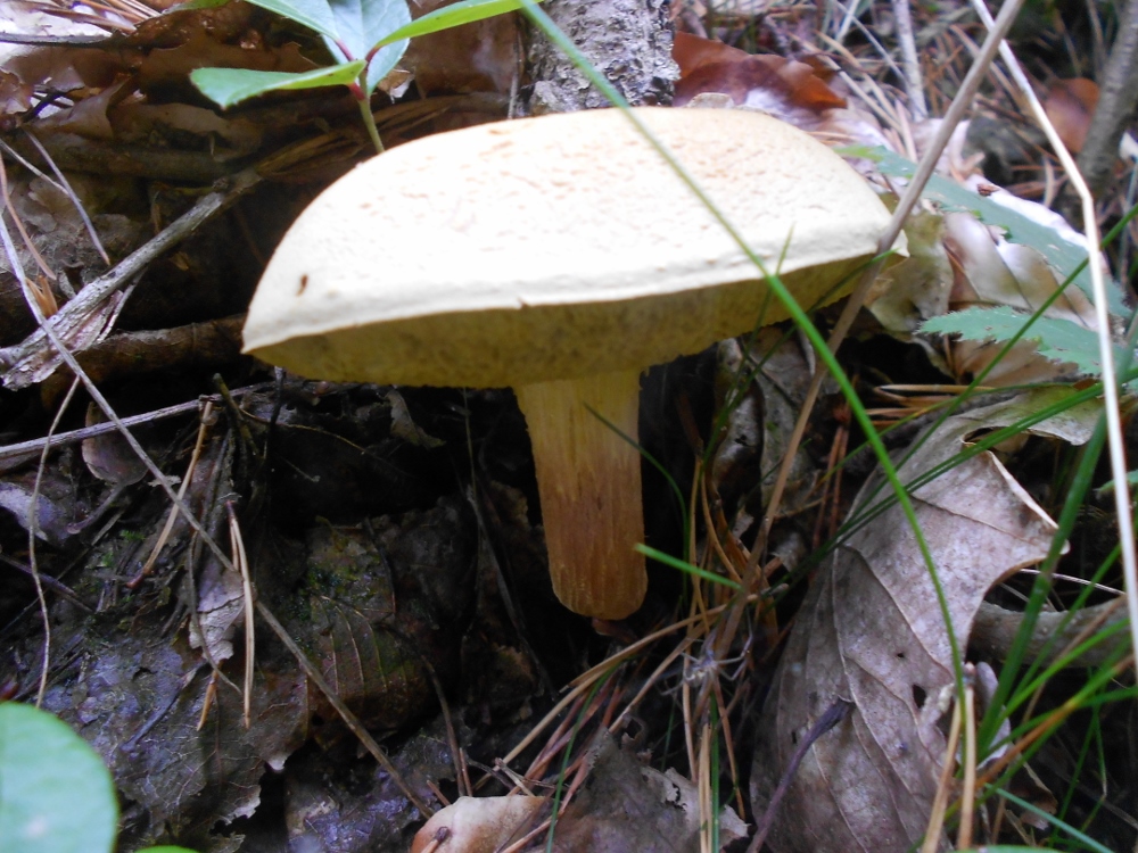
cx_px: 569
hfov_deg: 67.3
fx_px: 855
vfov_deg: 53.1
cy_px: 426
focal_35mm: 26
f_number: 3.2
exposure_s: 1/30
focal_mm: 4.6
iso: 200
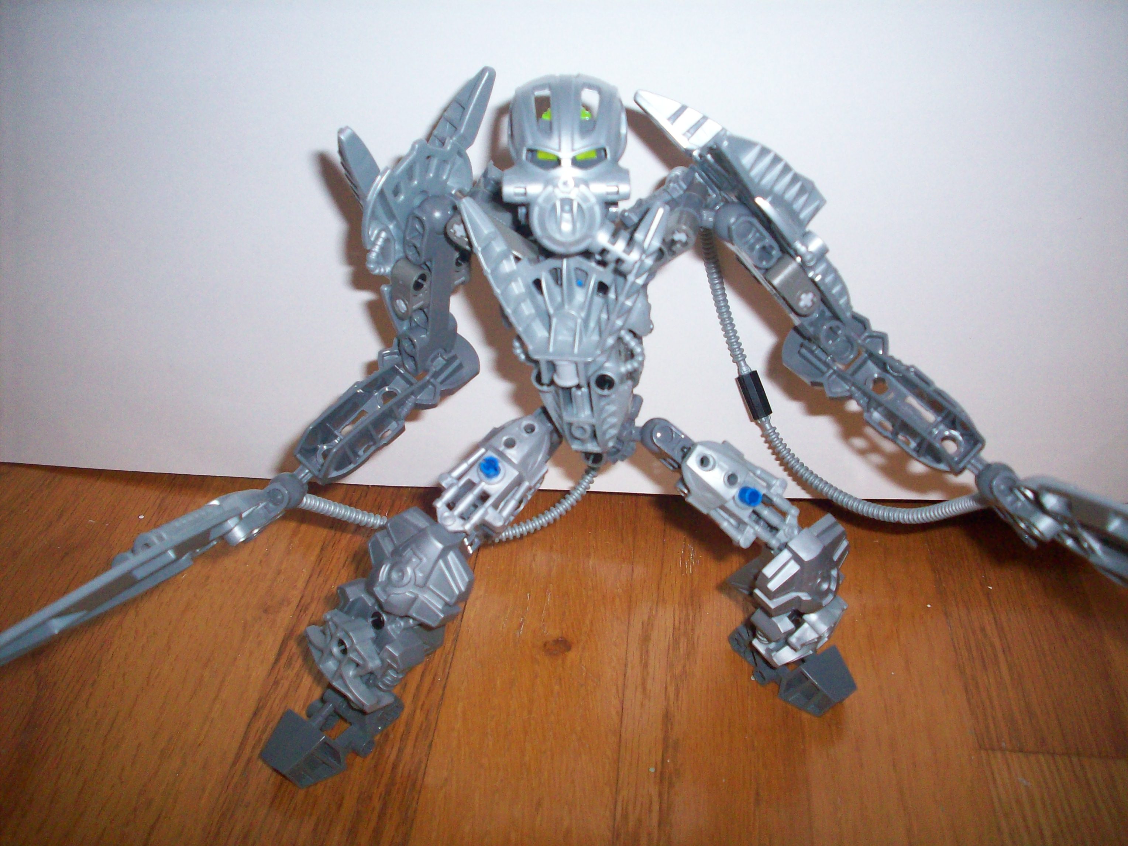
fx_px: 1206
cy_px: 423
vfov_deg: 38.7
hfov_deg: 50.1
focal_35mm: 37
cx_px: 564
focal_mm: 6.2
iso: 160
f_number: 2.8
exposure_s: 1/64
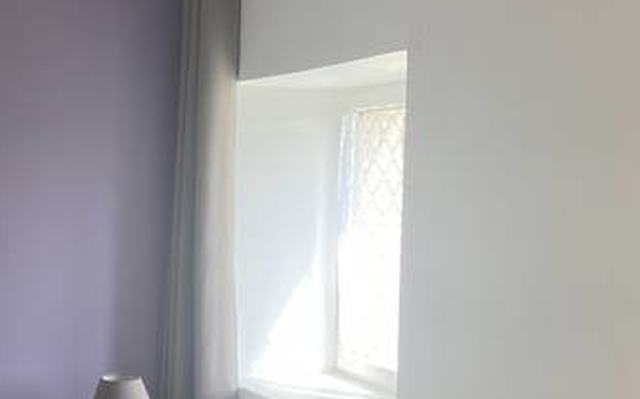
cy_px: 223
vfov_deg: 20.0
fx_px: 1133
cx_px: 84
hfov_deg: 30.4
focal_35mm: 65
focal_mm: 4.25
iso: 80
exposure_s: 1/121
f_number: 1.8
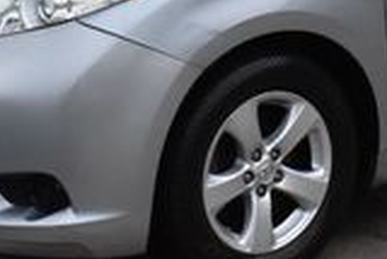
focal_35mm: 144
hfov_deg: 13.7
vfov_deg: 9.3
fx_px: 1549
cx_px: 518
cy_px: -114
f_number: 13
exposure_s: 1/1000
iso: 2500
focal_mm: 24
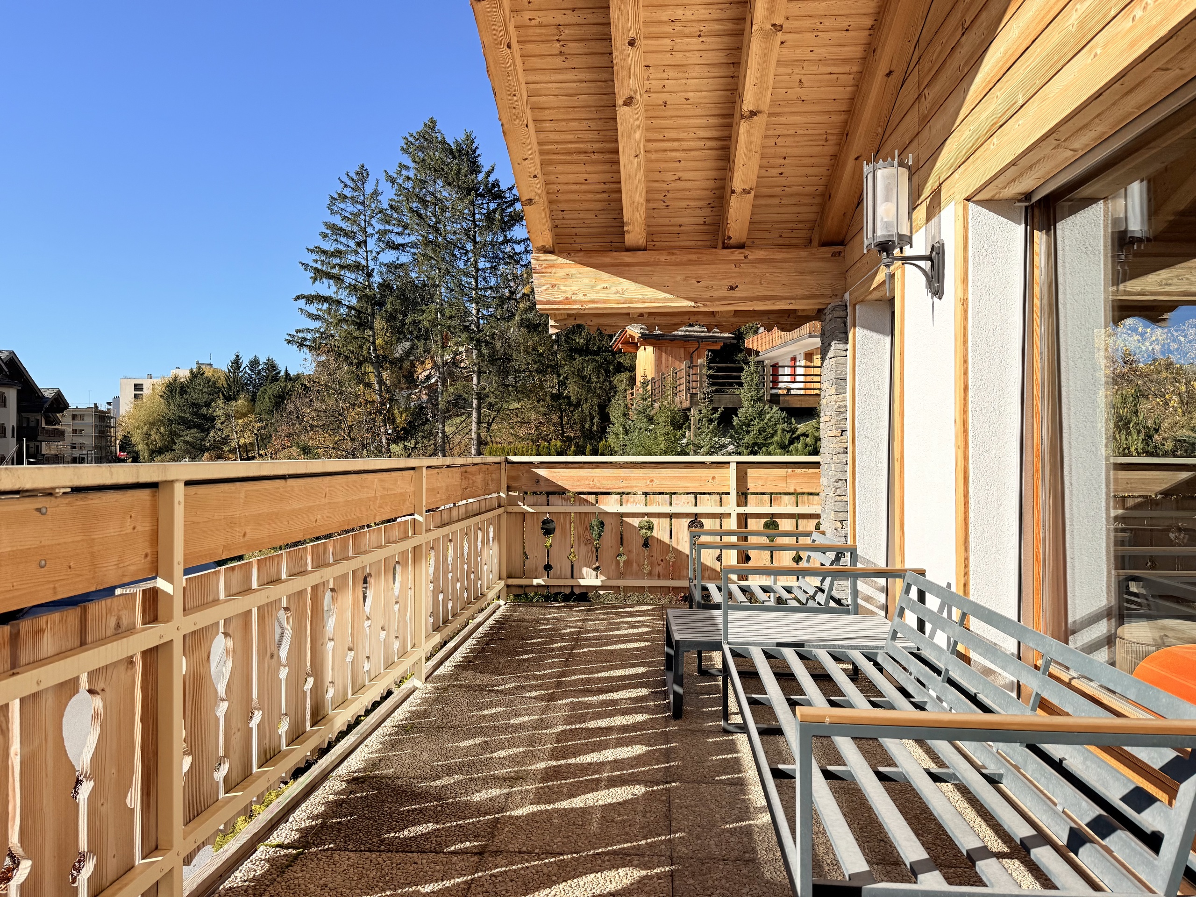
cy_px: 448
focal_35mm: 24
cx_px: 598
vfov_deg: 56.8
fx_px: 829
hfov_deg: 71.6
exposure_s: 1/6173
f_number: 1.78
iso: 100
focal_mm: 6.76
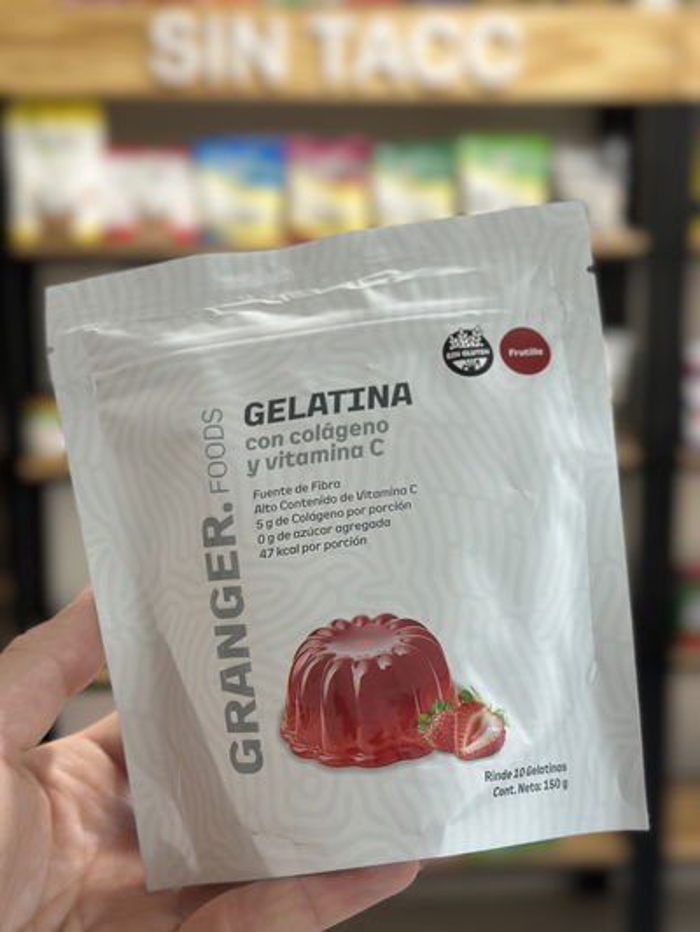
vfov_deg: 39.6
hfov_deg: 30.3
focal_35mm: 48
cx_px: 350
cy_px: 466
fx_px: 1294
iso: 125
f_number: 1.78
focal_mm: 6.86
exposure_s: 1/65
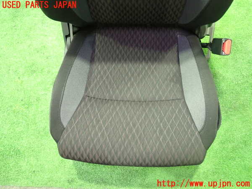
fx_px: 218
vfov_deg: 46.8
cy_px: 94
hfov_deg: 60.0
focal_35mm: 30
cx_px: 126
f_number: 2.3
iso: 800
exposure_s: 1/10
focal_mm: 5.4
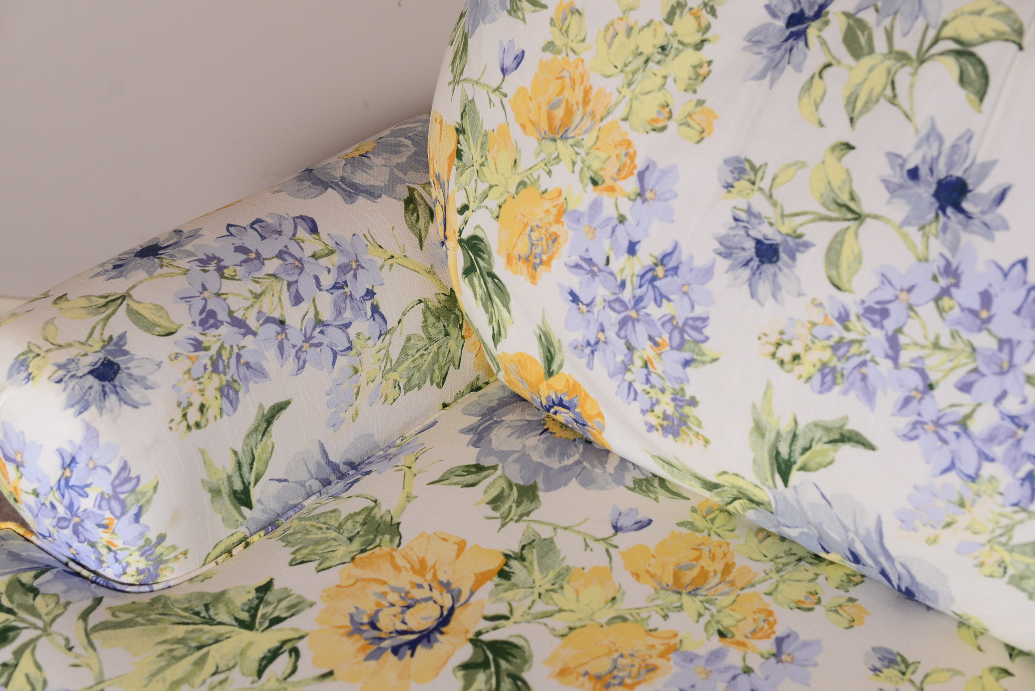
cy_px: 346
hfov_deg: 39.6
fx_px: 1438
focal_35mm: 50
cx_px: 518
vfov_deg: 27.0
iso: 1250
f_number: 5
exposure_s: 1/160
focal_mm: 50
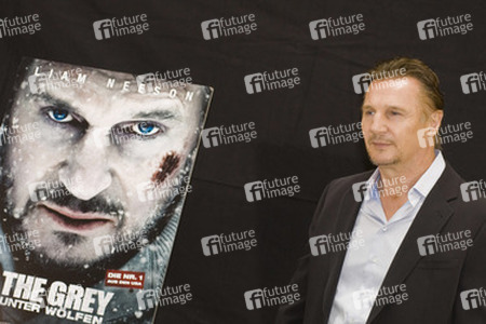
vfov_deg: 17.1
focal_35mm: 80
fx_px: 1080
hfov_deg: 25.4
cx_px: 243
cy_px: 162
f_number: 5
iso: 1600
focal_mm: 80
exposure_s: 1/200
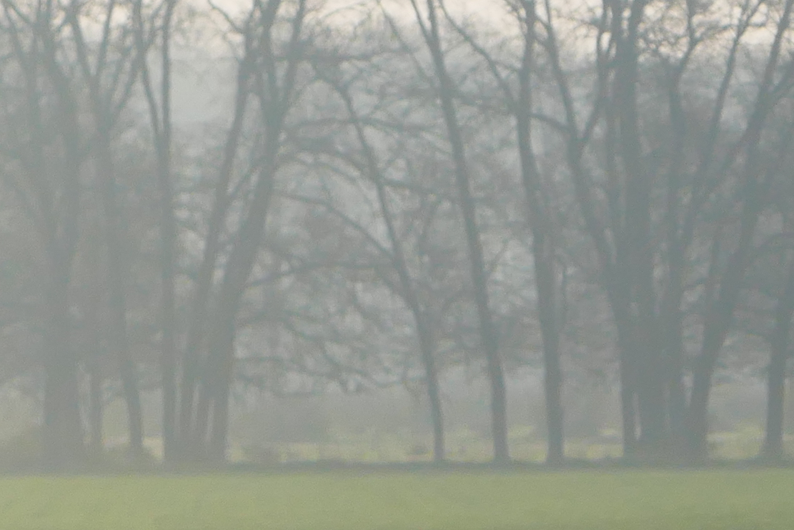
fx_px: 15638
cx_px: -284
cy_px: 536
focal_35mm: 709
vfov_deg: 1.9
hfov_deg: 2.9
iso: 125
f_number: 5.8
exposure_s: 1/500
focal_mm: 52.5
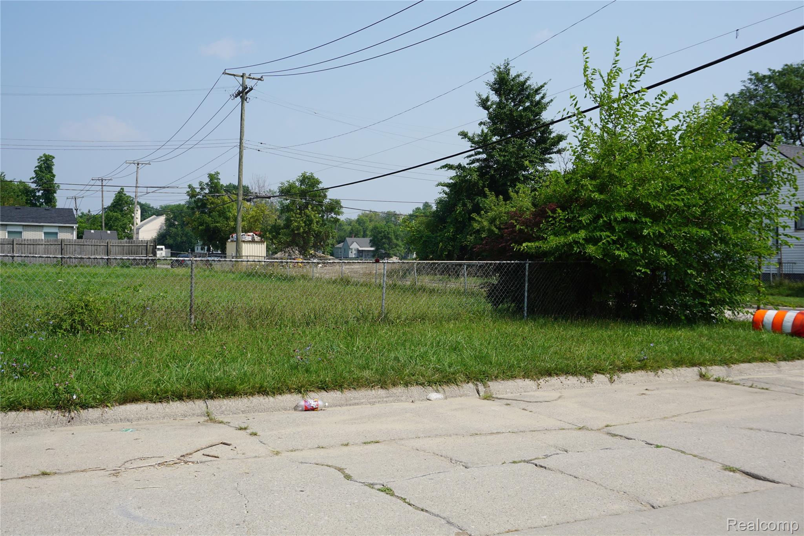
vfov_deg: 38.4
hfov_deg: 55.1
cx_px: 402
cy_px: 268
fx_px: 770
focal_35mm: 34
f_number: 11
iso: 100
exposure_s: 1/160
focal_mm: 23
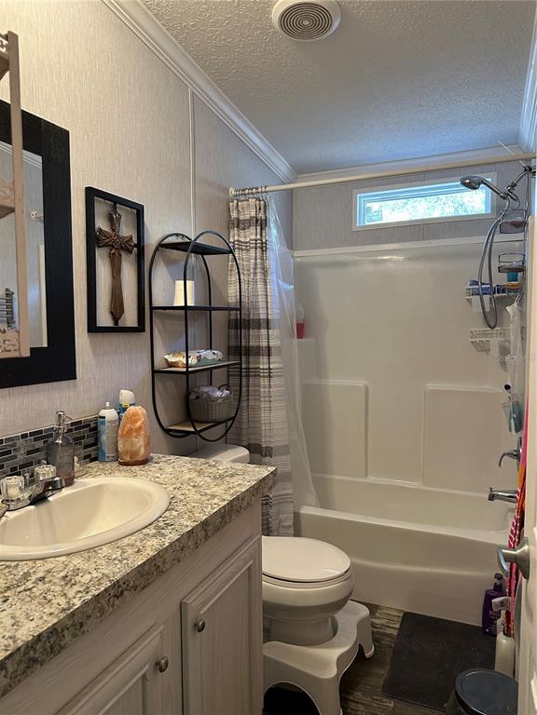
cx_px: 268
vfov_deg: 71.6
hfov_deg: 56.8
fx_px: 496
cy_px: 358
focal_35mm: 24
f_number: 1.78
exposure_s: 1/60
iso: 250
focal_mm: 6.86
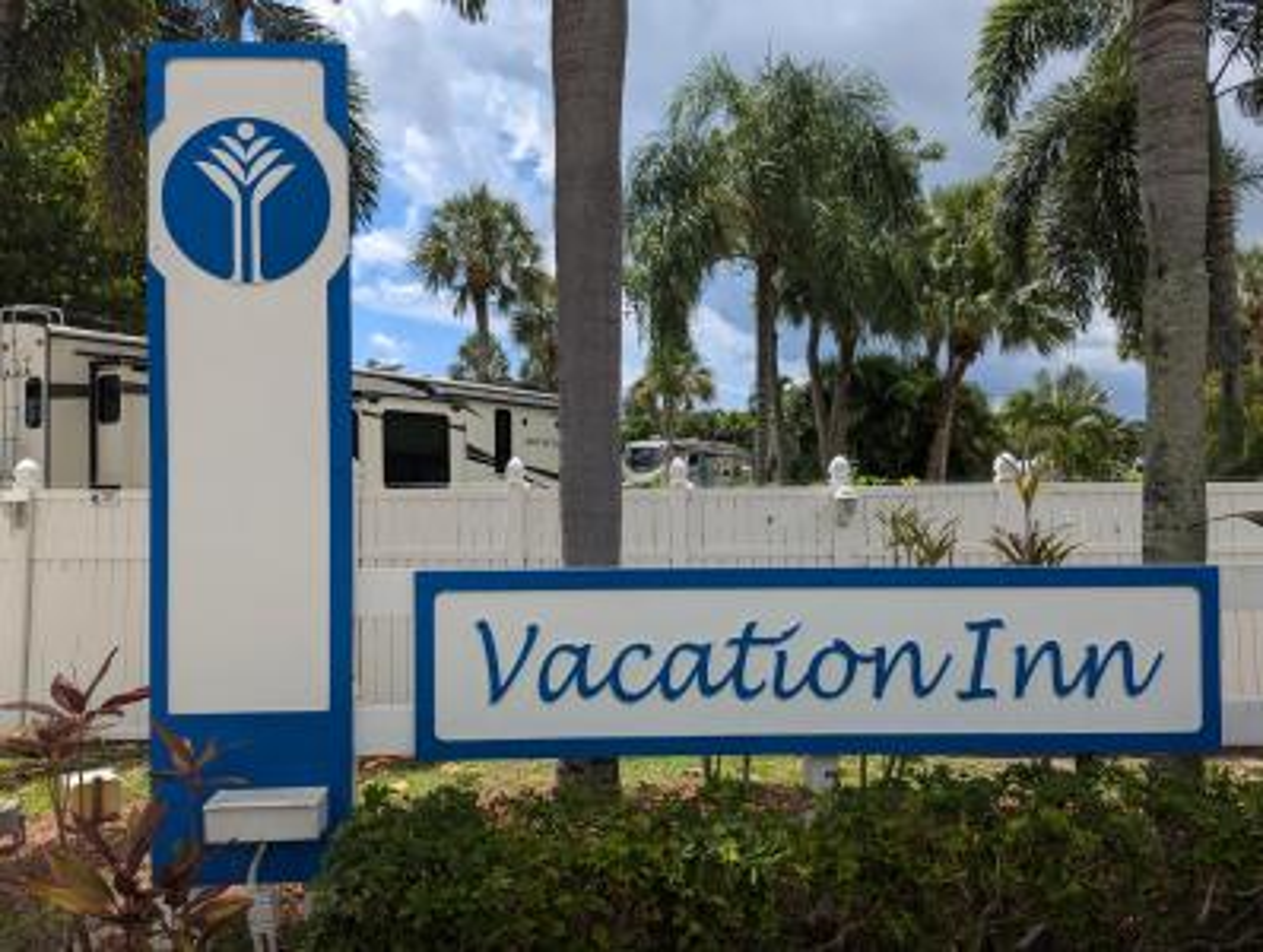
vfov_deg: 57.0
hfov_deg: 71.5
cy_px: 476
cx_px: 632
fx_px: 877
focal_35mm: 24
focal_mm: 6.81
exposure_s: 1/2571
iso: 41
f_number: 1.85
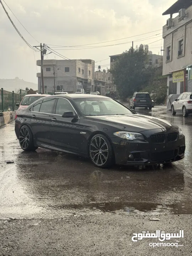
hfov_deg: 30.3
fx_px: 355
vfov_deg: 39.7
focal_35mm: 48
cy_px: 128
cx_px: 96
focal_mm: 6.76
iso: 100
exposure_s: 1/1070
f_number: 1.78
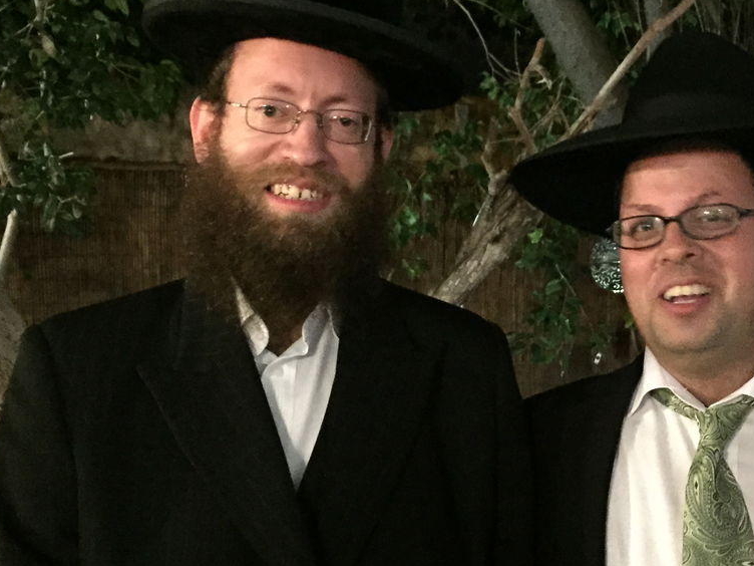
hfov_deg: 35.2
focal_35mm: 54
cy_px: 292
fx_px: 1176
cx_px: 498
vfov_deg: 27.0
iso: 1250
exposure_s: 1/15
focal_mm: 4.15
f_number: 2.2
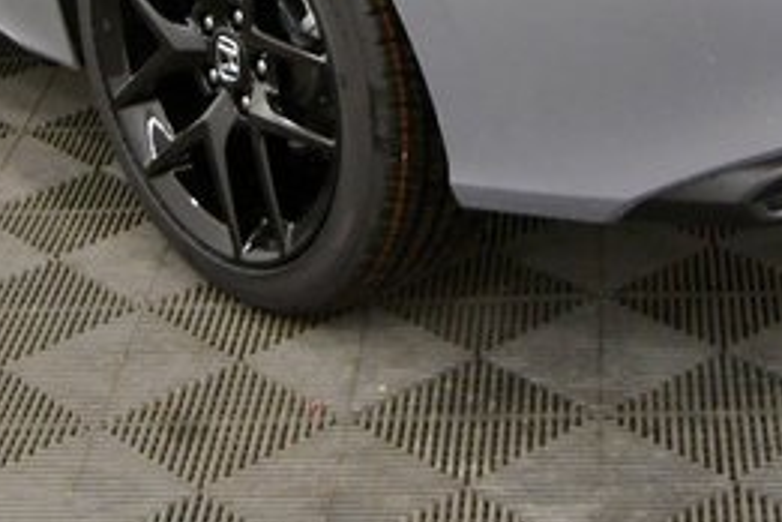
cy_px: -302
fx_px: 2302
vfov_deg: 12.2
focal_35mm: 106
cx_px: 431
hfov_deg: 19.3
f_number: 5.3
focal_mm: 18
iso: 1100
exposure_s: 1/125
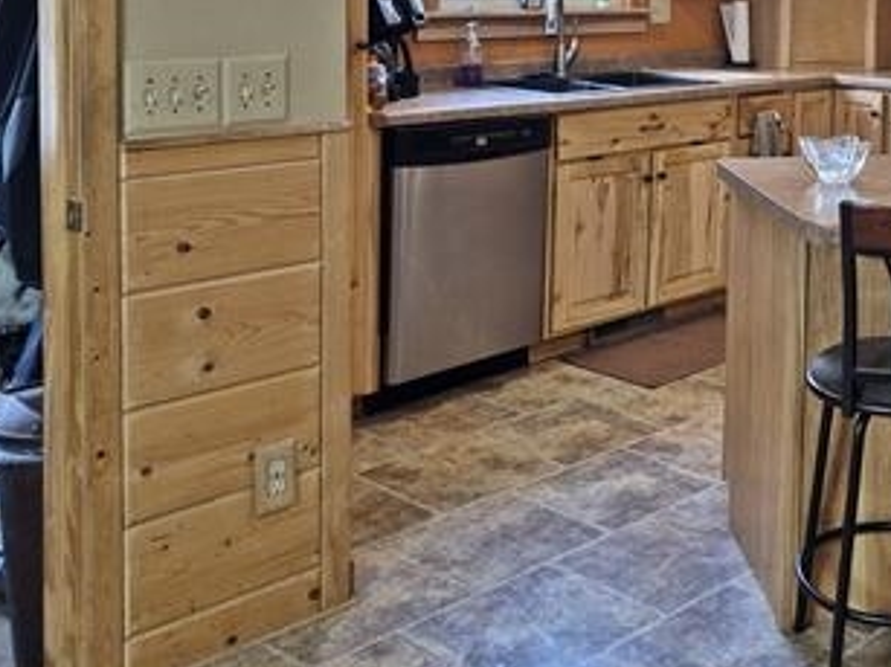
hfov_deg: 35.9
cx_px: 888
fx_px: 1235
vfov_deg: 28.8
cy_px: 44
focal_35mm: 48
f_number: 1.8
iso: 400
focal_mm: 5.4
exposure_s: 1/120
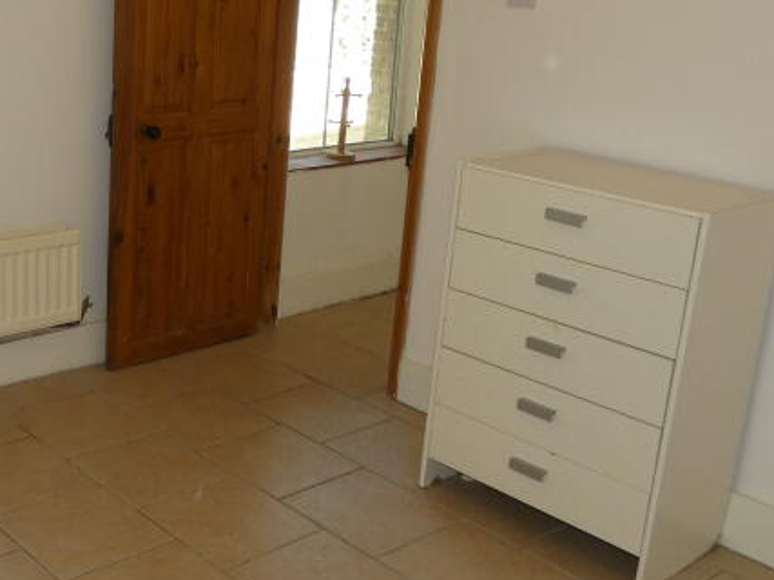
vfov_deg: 30.1
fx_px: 1073
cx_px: 138
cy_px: 199
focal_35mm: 48
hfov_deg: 38.0
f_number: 2.8
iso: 125
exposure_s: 1/60
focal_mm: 3.6
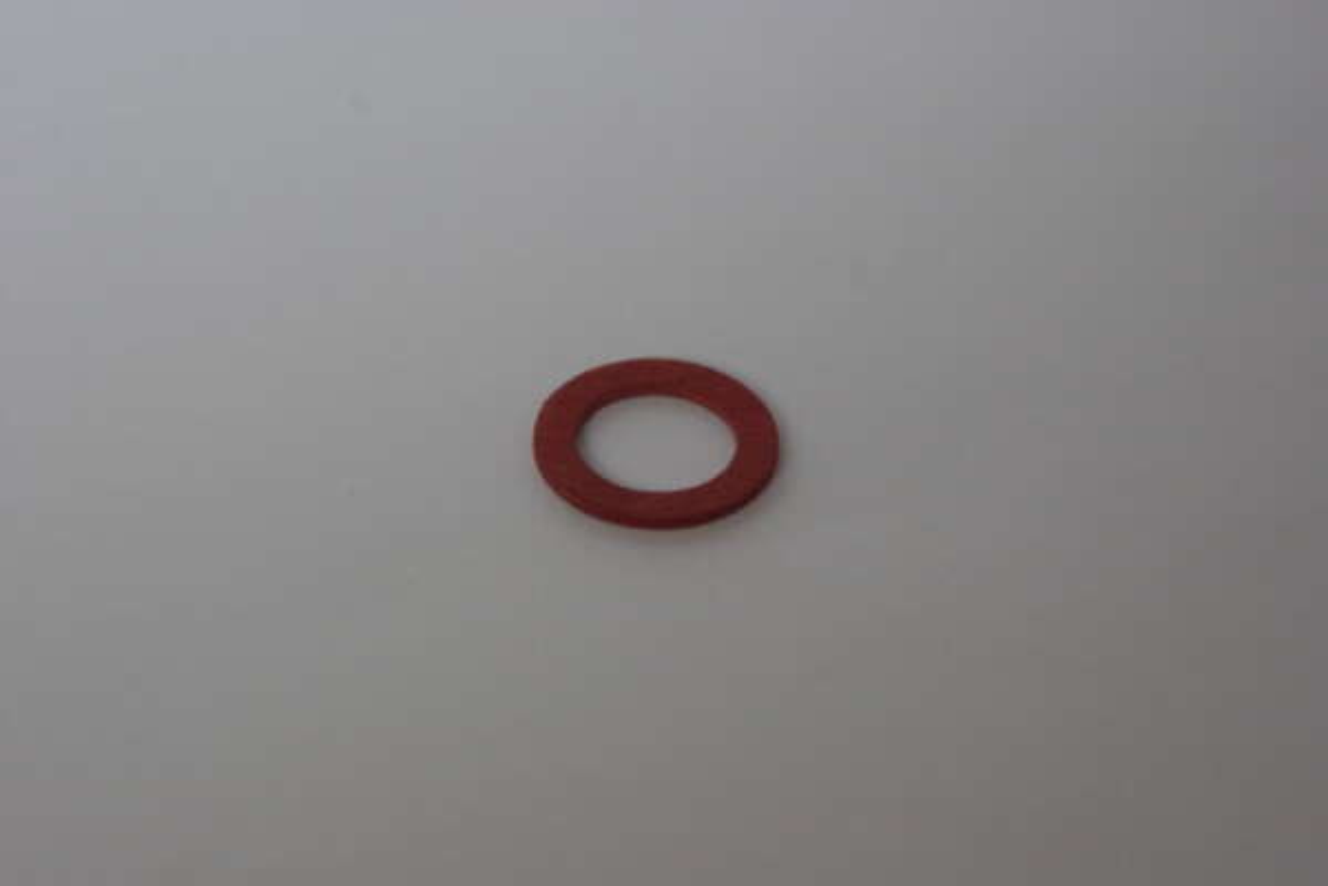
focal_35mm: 120
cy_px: 443
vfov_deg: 11.4
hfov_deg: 17.1
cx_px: 664
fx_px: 4426
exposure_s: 1/90
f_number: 8
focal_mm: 80
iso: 800
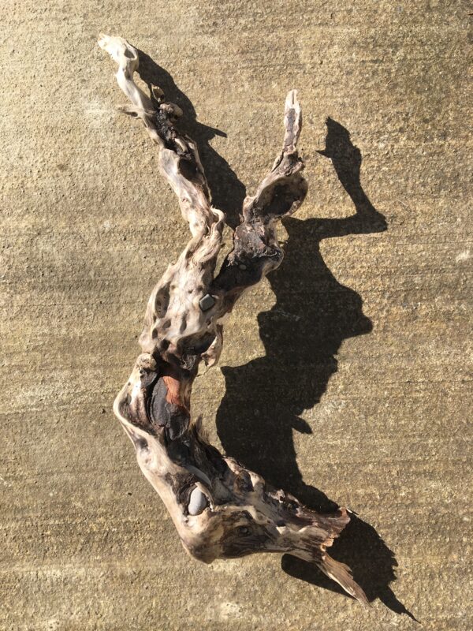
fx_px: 528
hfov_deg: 48.2
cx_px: 236
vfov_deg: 61.7
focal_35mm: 29
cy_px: 316
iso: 25
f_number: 2.2
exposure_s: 1/999
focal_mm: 4.15
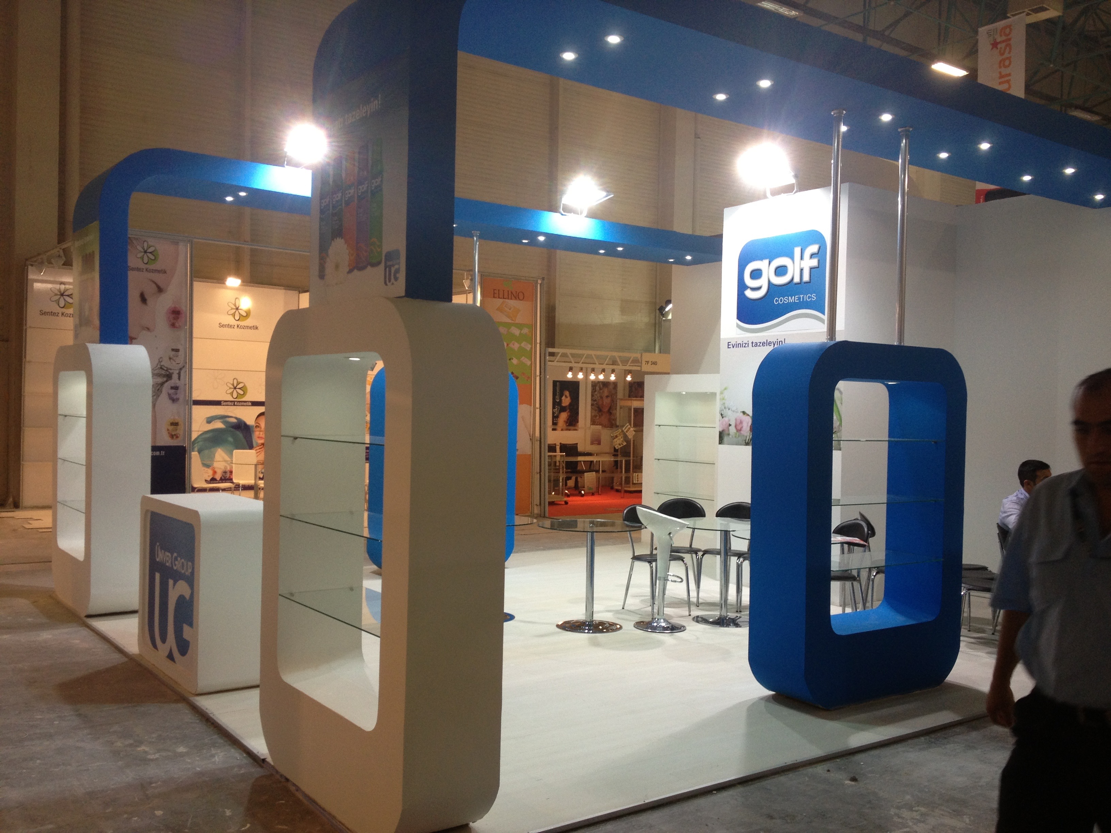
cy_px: 416
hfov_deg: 52.6
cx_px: 556
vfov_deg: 40.7
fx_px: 1123
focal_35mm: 35
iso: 80
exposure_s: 1/60
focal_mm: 4.28
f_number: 2.4
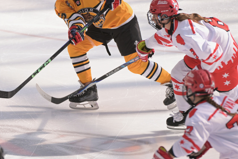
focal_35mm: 810
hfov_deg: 2.5
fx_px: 5355
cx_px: 69
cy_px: 38
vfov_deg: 1.7
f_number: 5
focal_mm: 400
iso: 1250
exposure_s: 1/1600
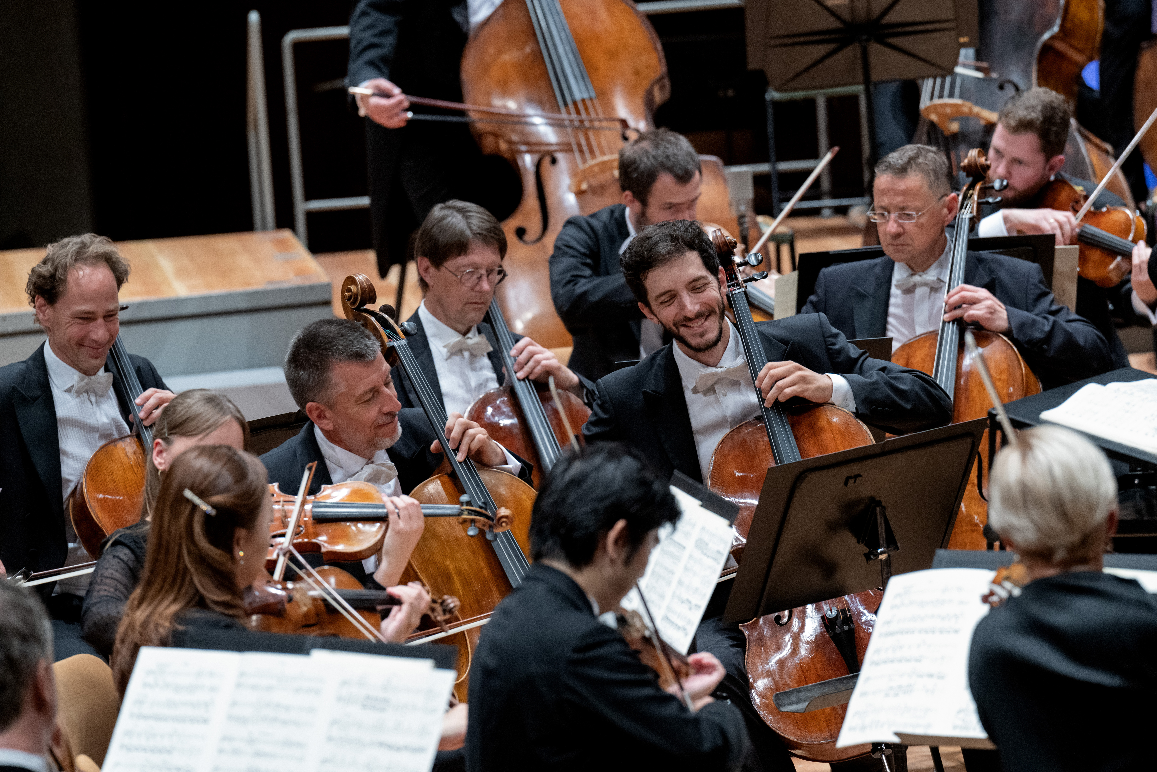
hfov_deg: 10.3
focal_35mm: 200
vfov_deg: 6.9
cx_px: 578
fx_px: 6428
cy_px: 386
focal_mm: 200
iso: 3200
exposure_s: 1/200
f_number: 4
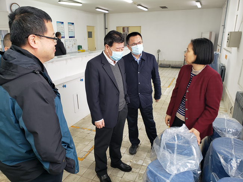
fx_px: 183
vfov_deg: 53.1
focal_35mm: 26
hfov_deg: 67.3
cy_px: 91
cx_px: 122
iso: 160
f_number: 2.4
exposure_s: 1/50
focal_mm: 4.3
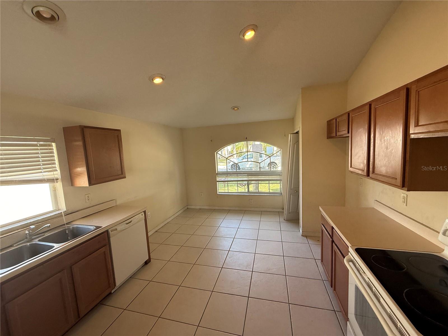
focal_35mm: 14
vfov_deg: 85.7
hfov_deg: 102.1
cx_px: 224
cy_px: 168
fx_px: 181
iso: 125
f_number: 2.2
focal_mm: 2.22
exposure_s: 1/120
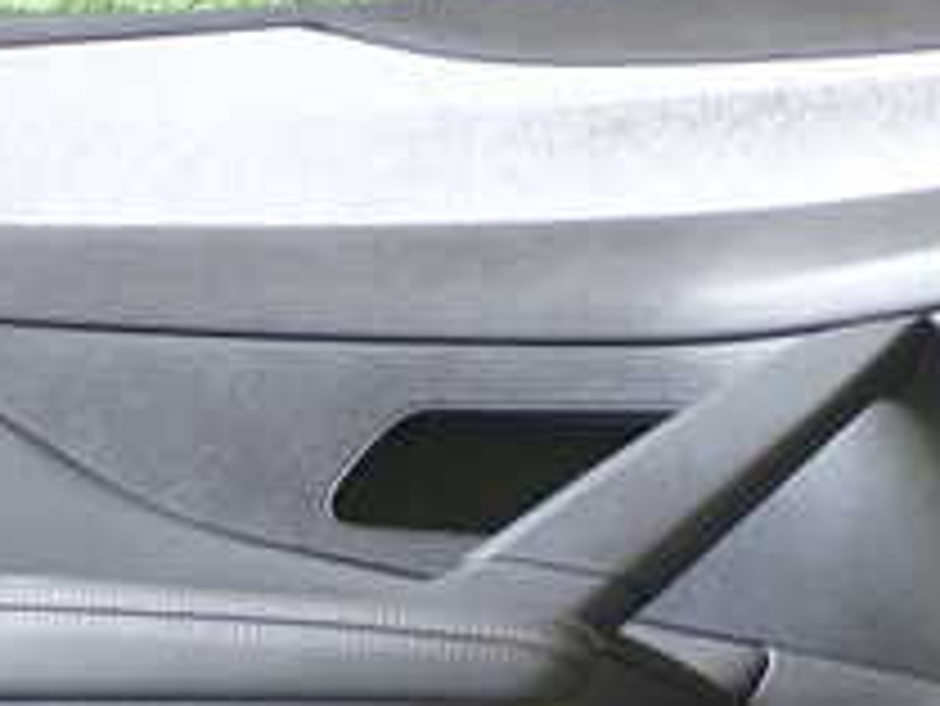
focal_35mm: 109
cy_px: 702
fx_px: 2962
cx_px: 463
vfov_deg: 13.4
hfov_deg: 18.0
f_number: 2.7
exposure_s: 1/40
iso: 320
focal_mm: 6.83
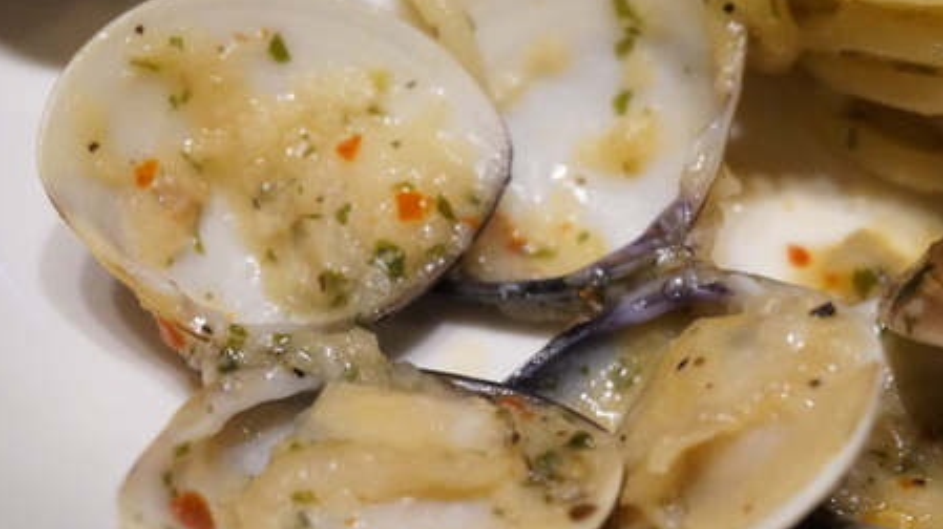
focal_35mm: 92
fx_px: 2293
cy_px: 205
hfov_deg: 23.2
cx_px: 580
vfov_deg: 13.2
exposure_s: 1/30
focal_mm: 41
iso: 3200
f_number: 5.6
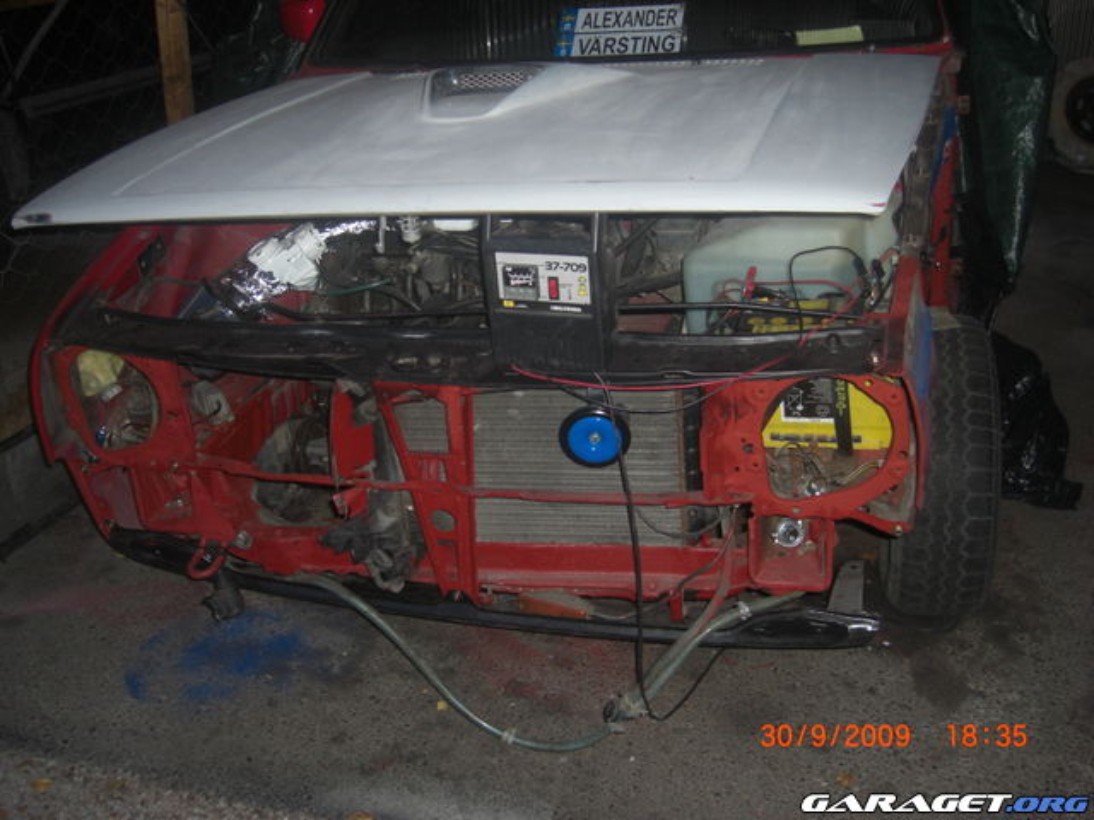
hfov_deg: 49.0
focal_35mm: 38
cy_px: 410
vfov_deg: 37.7
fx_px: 1201
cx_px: 547
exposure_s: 1/60
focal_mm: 7.9
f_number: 2.8
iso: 200
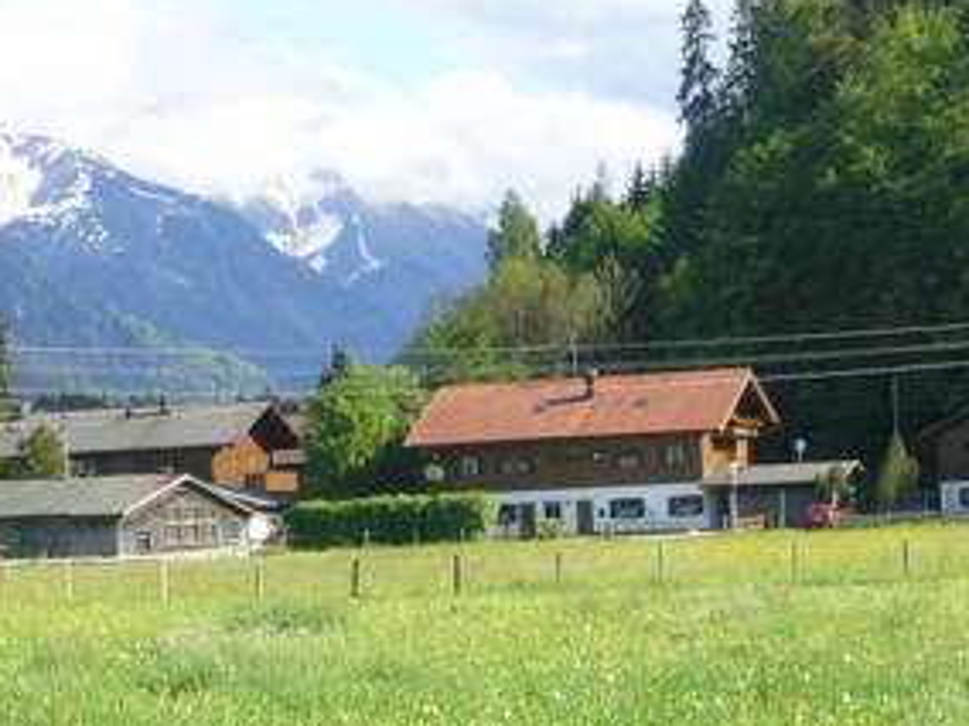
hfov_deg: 13.3
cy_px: 440
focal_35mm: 148
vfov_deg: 10.0
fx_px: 4143
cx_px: 457
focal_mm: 17.4
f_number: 10
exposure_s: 1/160
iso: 200
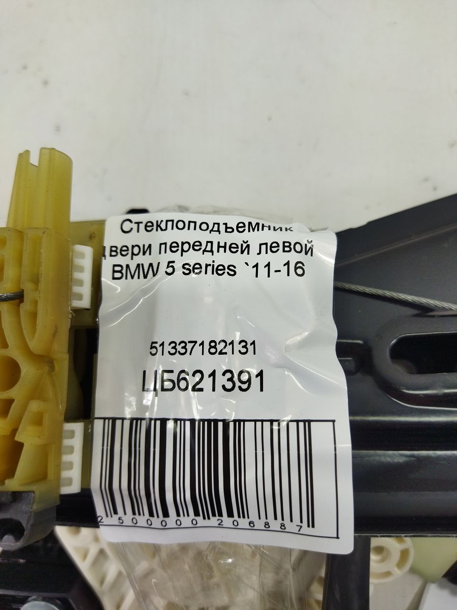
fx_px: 475
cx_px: 228
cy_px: 305
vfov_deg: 65.3
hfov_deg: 51.4
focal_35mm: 27
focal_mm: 4.71
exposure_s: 1/165
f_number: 1.79
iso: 100
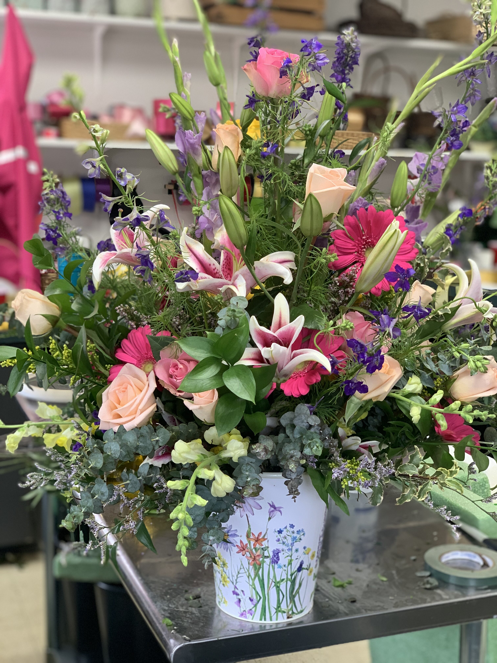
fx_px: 995
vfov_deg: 36.8
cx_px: 248
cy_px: 332
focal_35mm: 52
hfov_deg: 28.0
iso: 125
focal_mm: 6
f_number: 2.4
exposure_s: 1/60
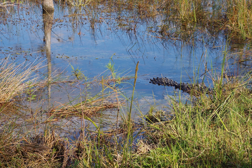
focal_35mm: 117
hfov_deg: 17.5
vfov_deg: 11.7
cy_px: 84
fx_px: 819
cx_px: 126
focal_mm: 77.5
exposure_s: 1/125
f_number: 9
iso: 100
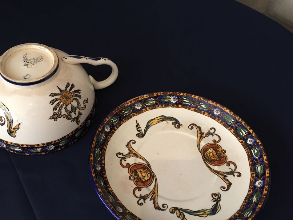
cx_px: 119
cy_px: 136
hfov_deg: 51.1
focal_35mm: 36
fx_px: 305
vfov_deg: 39.4
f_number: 2.2
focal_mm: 4.15
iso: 125
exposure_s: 1/33
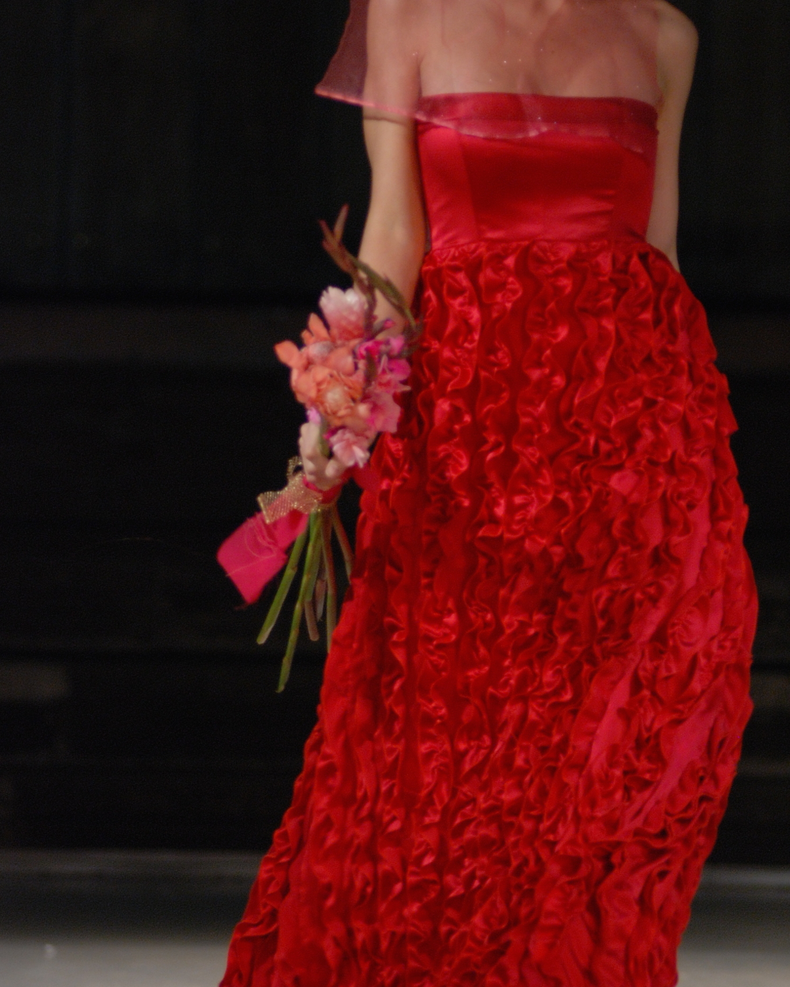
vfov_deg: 4.7
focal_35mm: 411
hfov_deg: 3.8
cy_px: 533
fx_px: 12012
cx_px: 536
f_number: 2.8
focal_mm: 145
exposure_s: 1/200
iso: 320
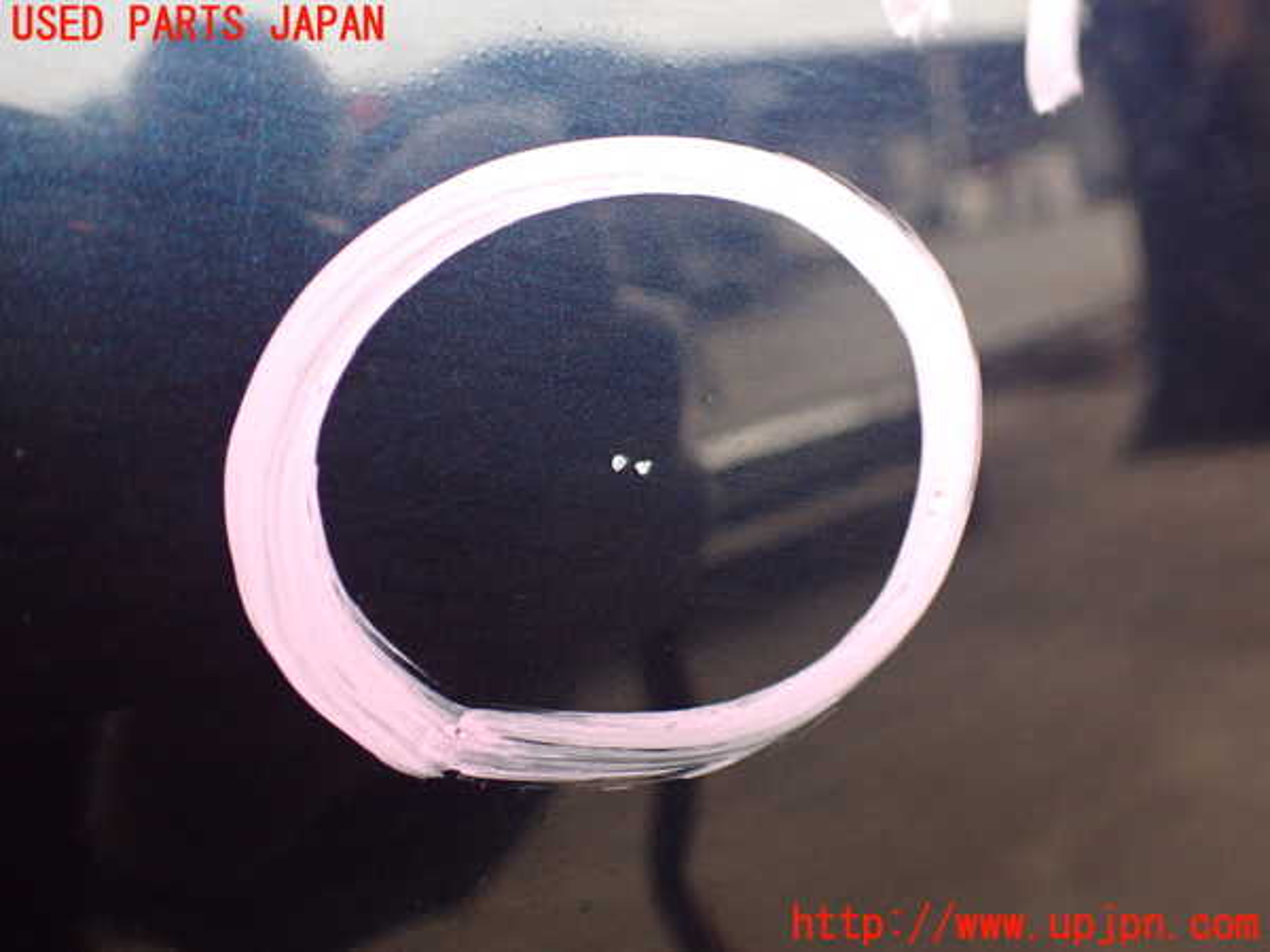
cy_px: 476
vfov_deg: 44.2
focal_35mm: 32
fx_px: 1174
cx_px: 635
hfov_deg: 56.8
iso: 640
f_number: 2.4
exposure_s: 1/30
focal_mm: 5.79
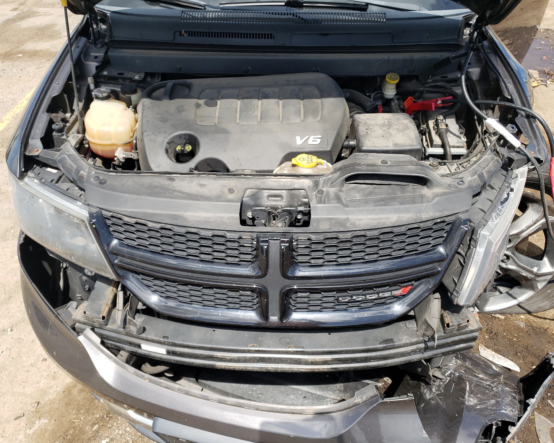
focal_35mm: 28
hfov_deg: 62.2
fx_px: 459
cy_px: 226
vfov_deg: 51.5
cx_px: 267
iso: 50
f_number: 1.5
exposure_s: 1/1667
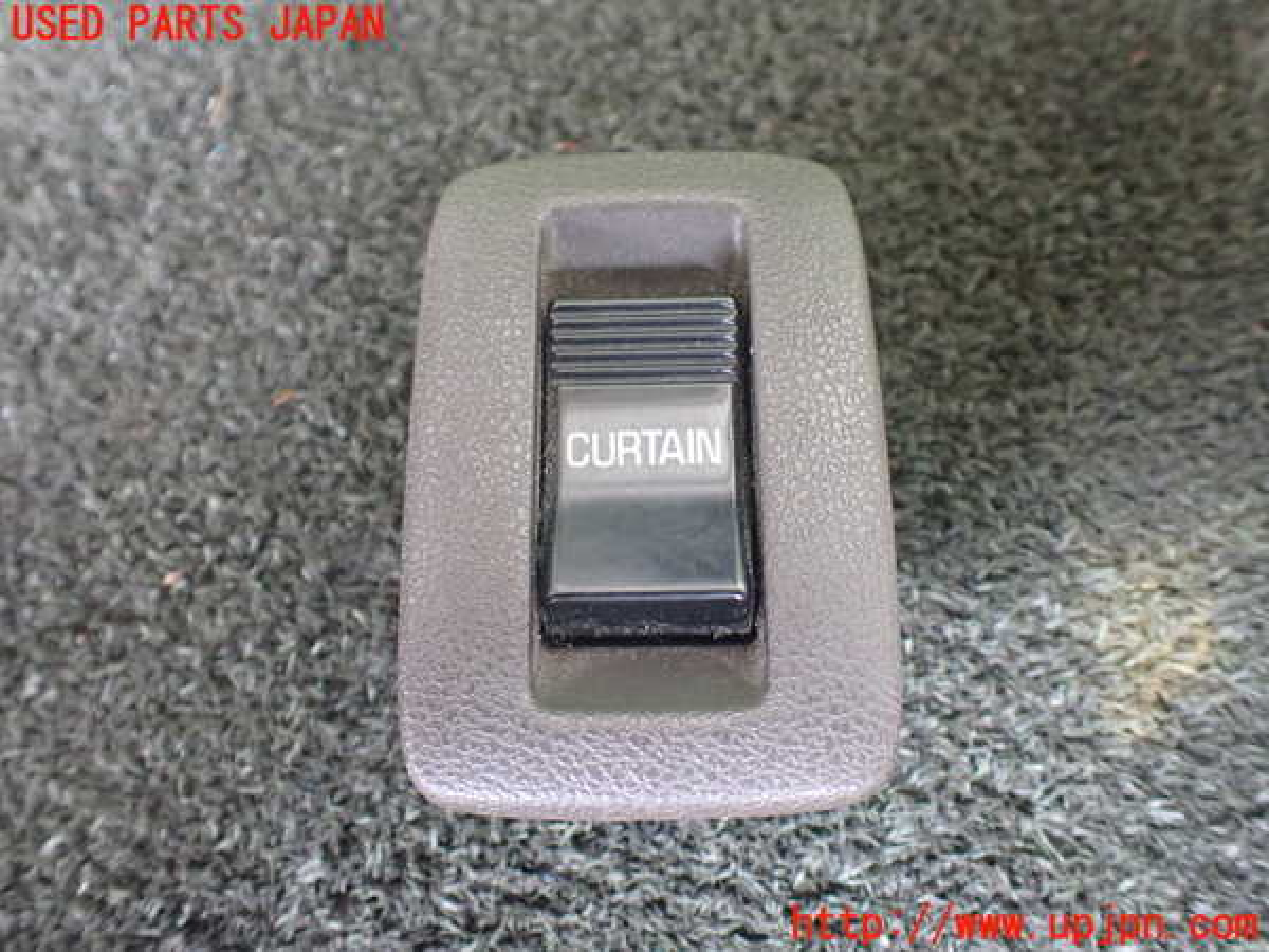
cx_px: 634
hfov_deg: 60.0
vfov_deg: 46.8
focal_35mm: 30
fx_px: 1100
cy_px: 476
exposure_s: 1/50
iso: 800
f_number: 2.3
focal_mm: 5.4
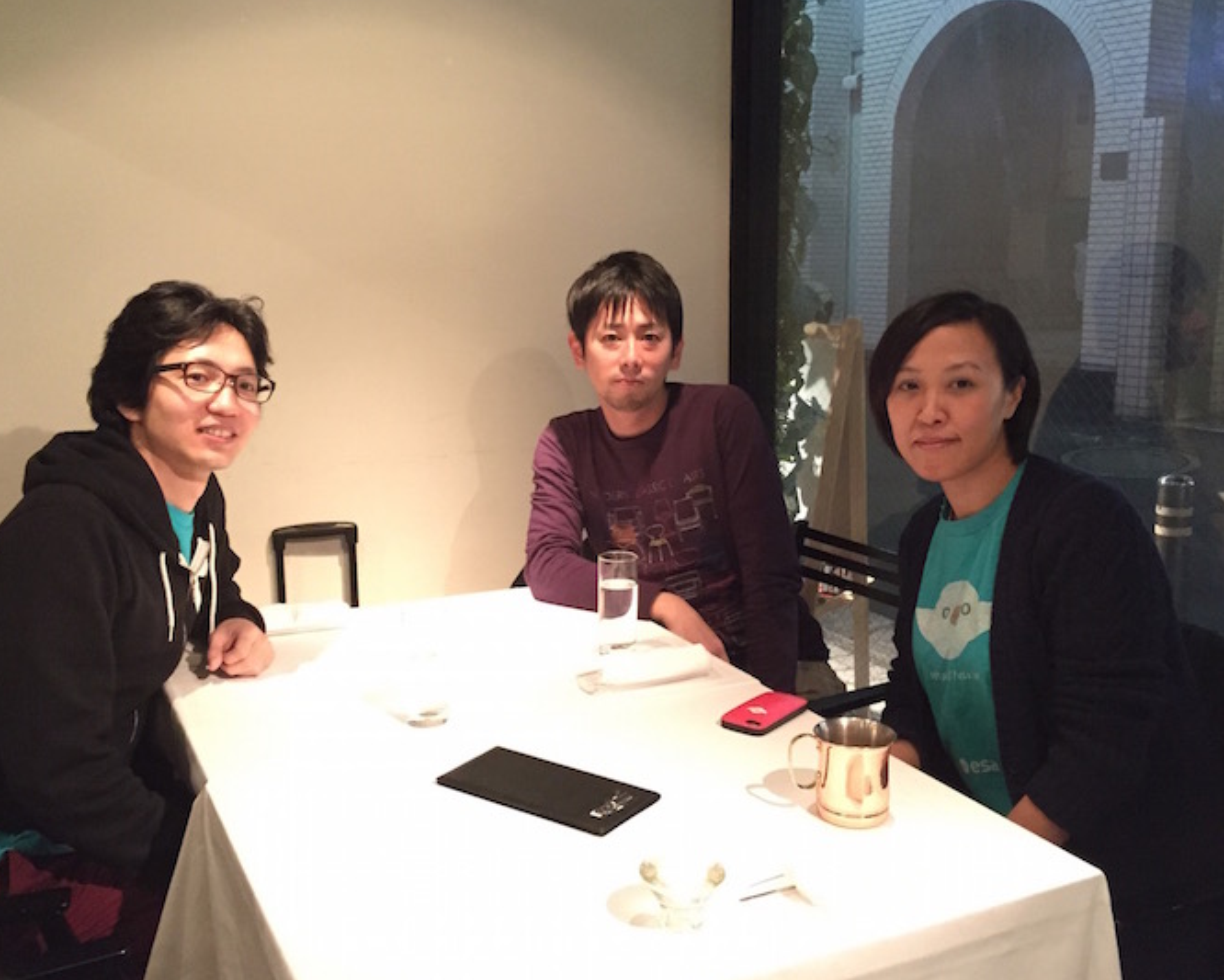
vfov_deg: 43.4
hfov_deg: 52.8
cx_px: 592
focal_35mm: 34
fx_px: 1232
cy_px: 487
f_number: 2.2
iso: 1000
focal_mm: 4.15
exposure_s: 1/15
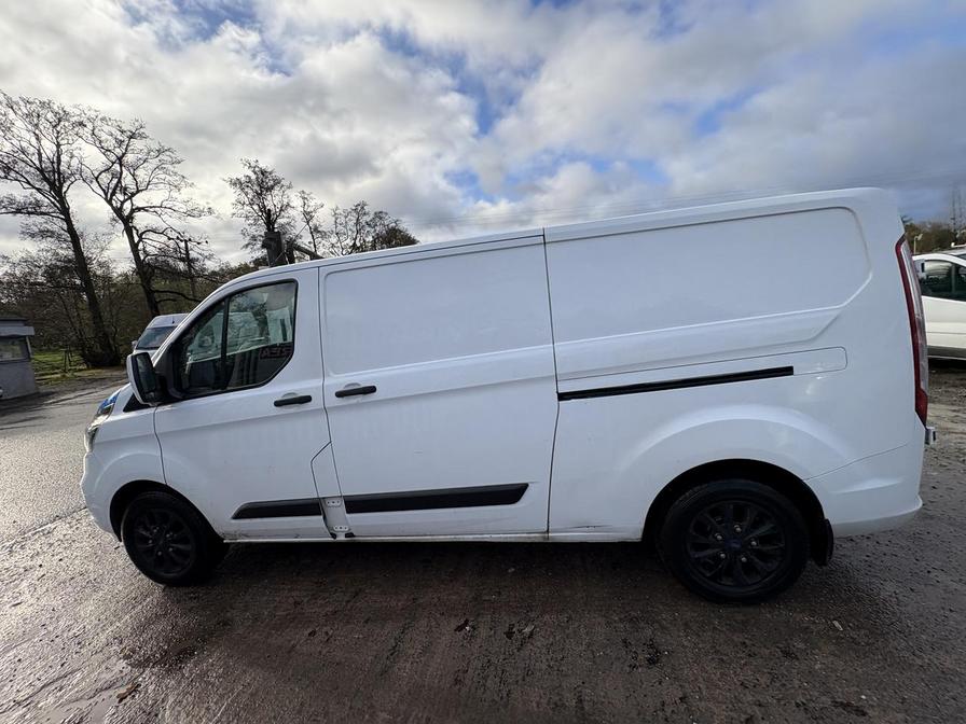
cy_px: 362
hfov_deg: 102.1
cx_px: 483
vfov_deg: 85.7
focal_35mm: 14
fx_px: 391
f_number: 2.2
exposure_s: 1/921
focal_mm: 2.22
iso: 50
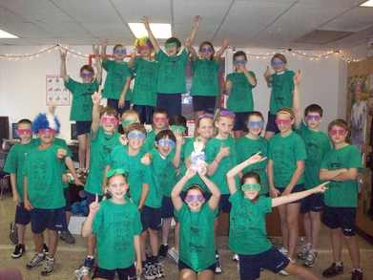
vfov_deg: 38.6
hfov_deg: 50.2
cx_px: 186
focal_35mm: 37
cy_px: 140
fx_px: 399
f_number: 2.8
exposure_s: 1/128
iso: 800
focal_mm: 6.2
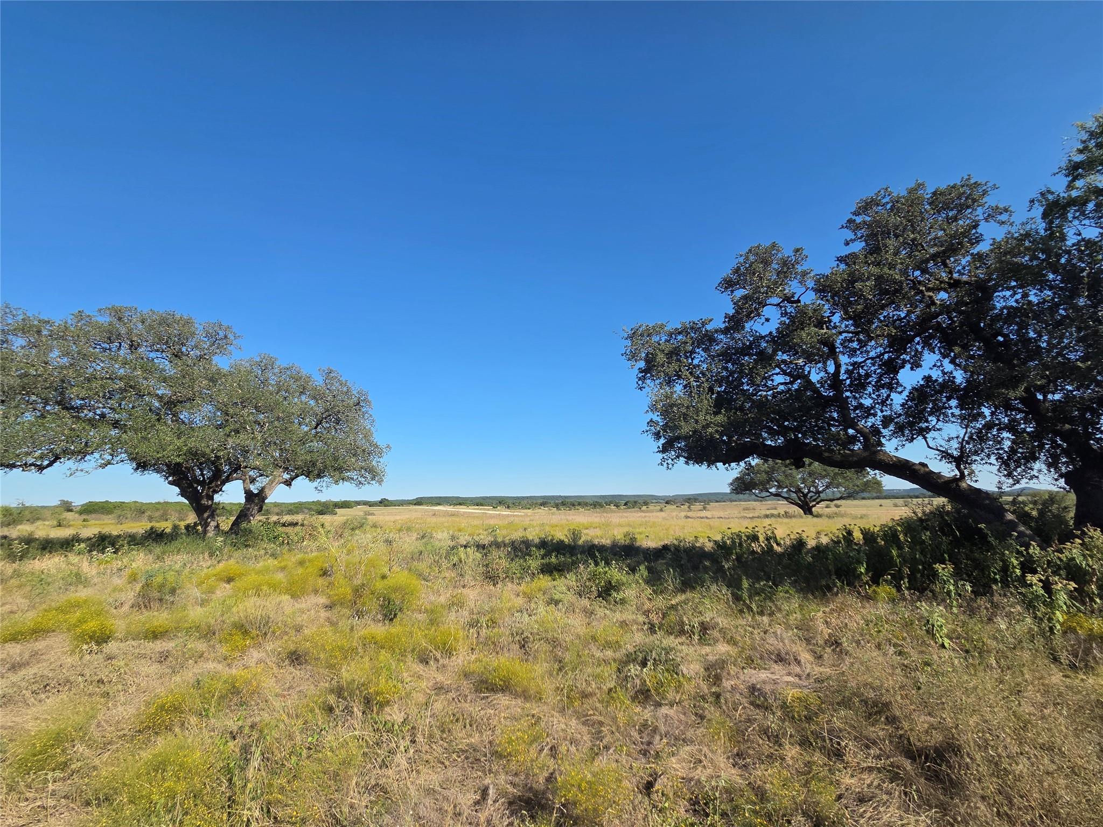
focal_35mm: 13
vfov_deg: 89.9
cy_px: 414
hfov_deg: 106.2
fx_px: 414
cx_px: 552
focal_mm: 2.2
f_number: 2.2
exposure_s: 1/1829
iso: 50
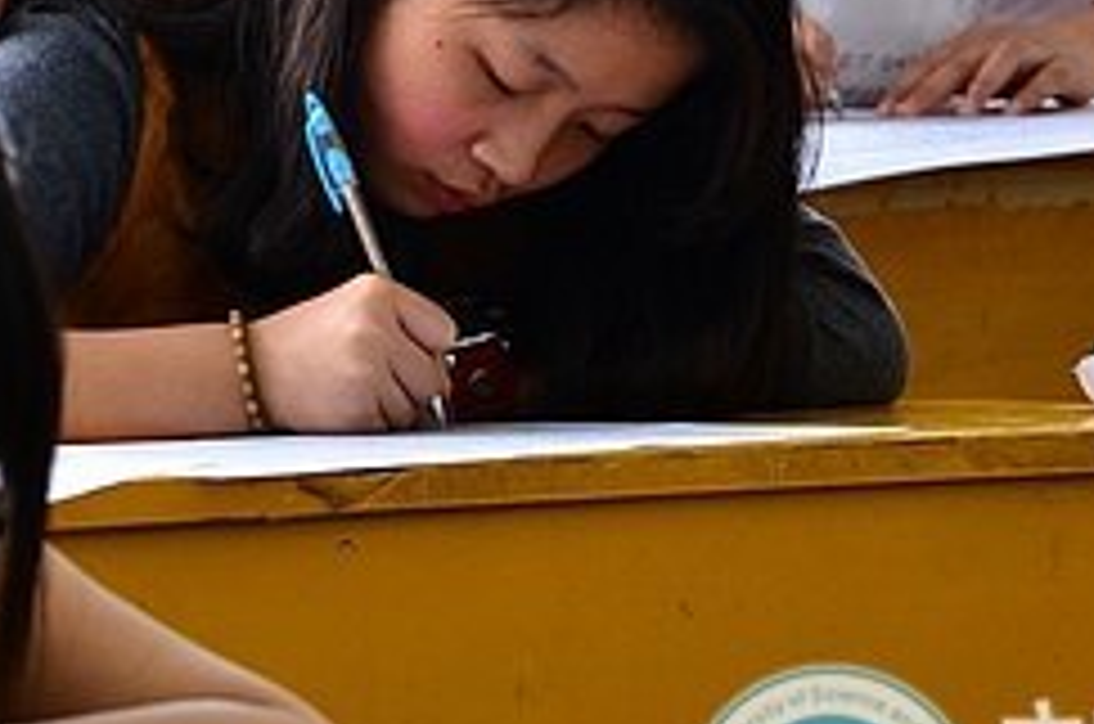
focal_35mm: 389
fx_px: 11805
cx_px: 279
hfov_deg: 5.3
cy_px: 137
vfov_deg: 3.5
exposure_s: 1/50
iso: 800
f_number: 5.6
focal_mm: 105
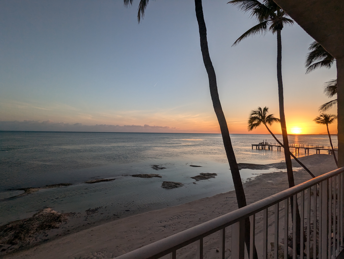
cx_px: 172
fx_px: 159
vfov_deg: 78.2
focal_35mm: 16
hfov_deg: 94.4
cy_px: 130
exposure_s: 1/991
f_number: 2.2
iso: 51
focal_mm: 2.35
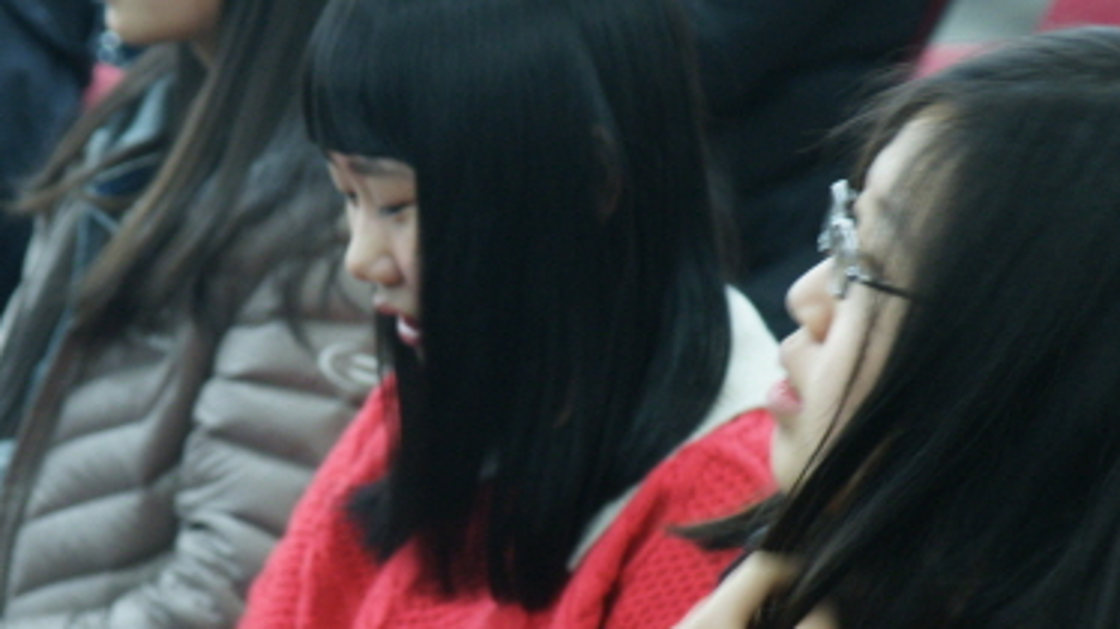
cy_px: 382
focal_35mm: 202
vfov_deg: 6.0
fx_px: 5996
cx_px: 395
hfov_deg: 10.7
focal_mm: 80
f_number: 4.5
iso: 800
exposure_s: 1/15
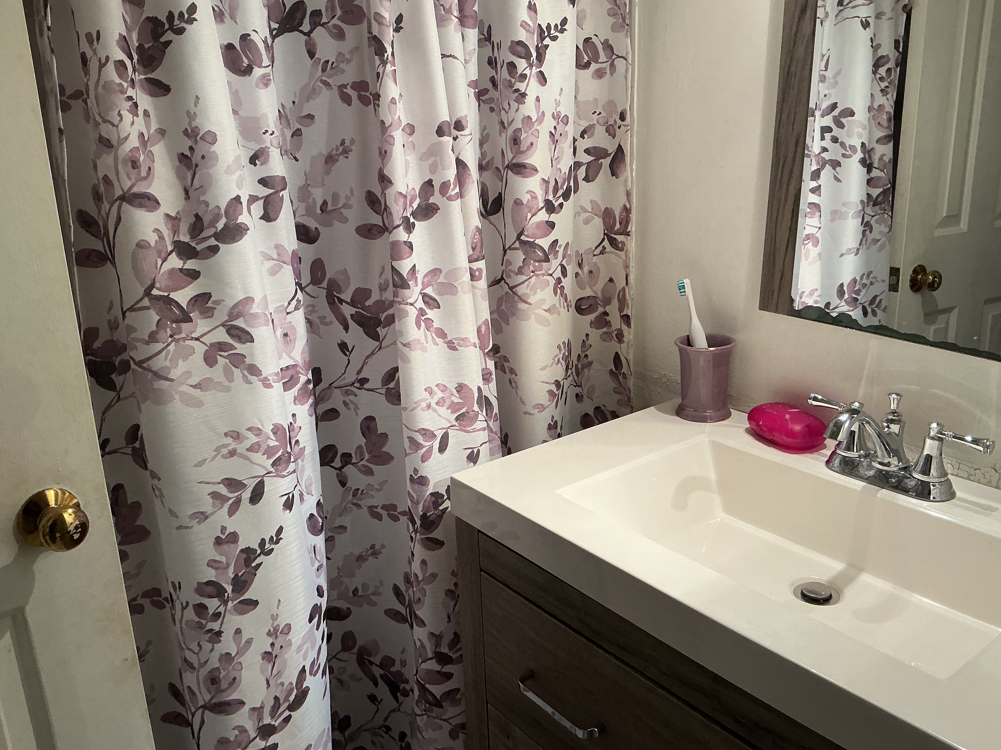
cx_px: 507
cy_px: 367
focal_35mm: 30
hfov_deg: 60.0
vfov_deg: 46.8
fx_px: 867
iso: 100
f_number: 1.8
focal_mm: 3
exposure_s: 1/60
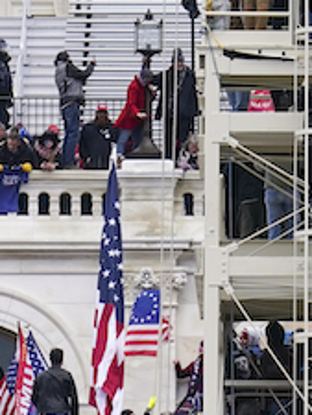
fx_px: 12174
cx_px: 310
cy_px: 240
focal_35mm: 1014
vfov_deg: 2.0
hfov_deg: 1.5
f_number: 4
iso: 400
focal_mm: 198
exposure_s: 1/400
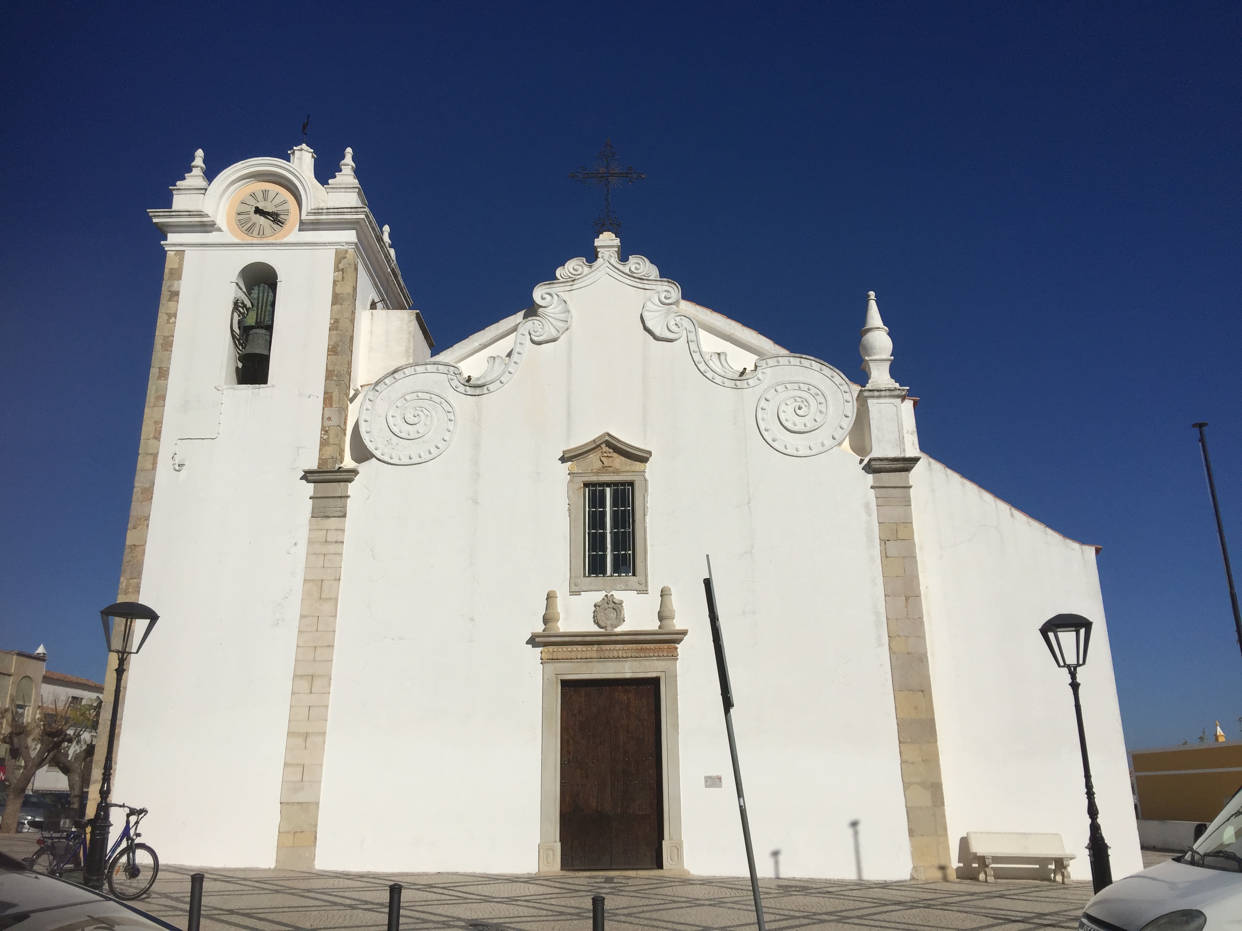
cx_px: 621
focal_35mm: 29
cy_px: 466
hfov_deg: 61.7
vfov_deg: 48.2
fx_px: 1041
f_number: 2.2
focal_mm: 4.15
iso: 32
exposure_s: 1/7937
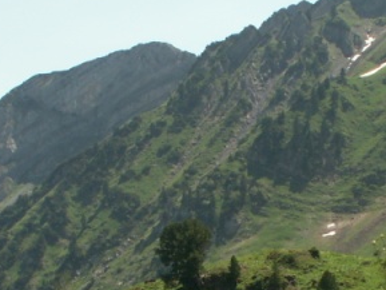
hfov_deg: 15.9
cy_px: 282
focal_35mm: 124
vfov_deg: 11.8
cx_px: 258
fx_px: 1383
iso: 50
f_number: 5.6
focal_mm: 5.86
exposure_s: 1/200
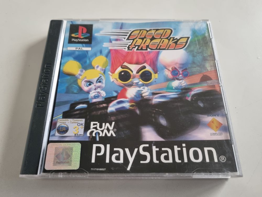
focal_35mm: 26
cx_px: 131
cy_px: 98
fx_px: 197
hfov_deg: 67.3
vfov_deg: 53.1
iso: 400
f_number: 1.8
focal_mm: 5.4
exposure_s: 1/50
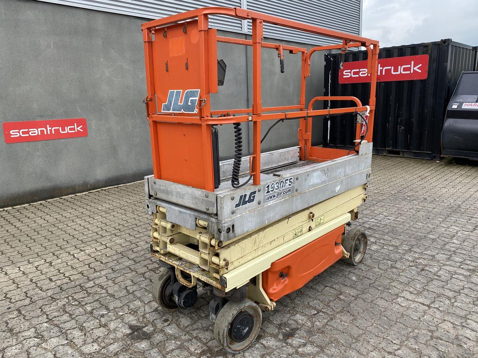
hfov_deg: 67.3
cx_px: 239
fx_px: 359
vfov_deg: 53.1
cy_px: 179
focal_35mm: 26
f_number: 1.8
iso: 80
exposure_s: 1/121
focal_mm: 4.25
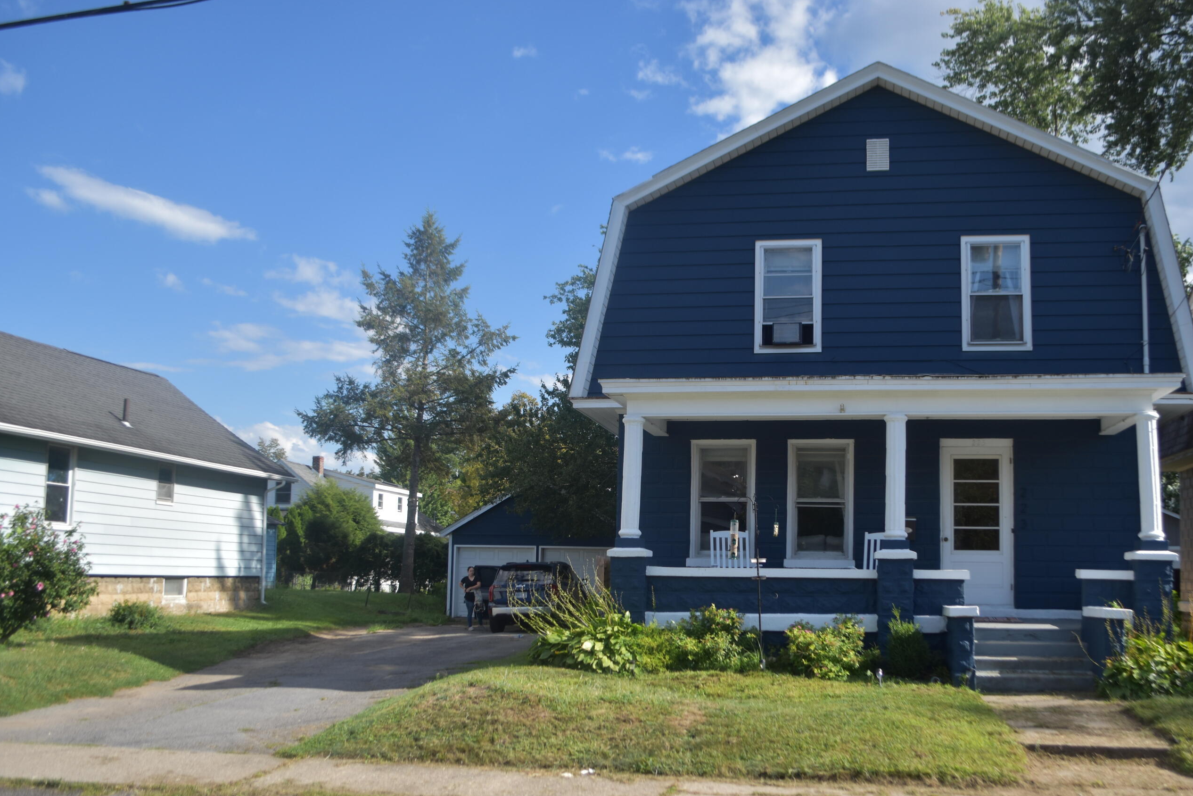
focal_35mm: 32
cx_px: 650
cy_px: 470
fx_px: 1060
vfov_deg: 41.0
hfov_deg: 58.6
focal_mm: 18
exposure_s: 1/1600
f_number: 3.5
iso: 200
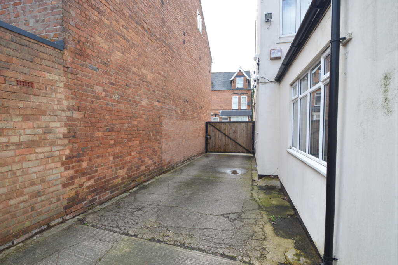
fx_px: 191
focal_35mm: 17
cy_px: 132
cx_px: 199
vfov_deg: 69.6
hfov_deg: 92.5
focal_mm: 11.5
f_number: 5.6
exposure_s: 1/125
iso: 220
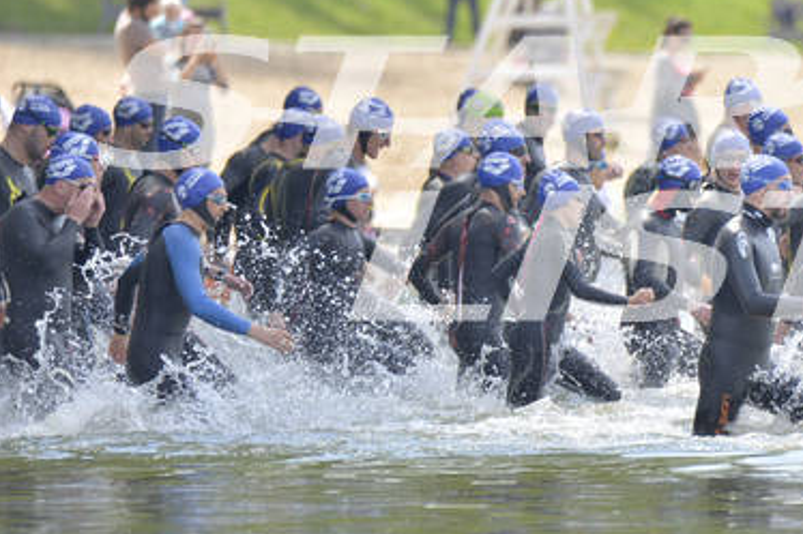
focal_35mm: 1028
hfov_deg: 2.0
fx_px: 22919
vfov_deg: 1.3
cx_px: 663
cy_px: 153
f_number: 6.3
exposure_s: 1/1600
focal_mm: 600
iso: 800
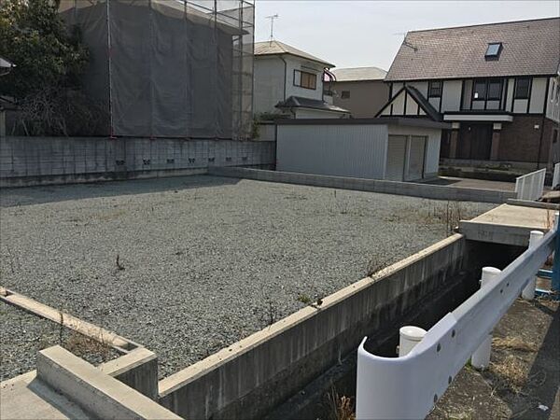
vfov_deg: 48.2
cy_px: 210
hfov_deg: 61.7
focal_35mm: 29
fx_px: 469
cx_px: 280
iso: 25
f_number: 2.2
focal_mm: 4.15
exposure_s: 1/2079
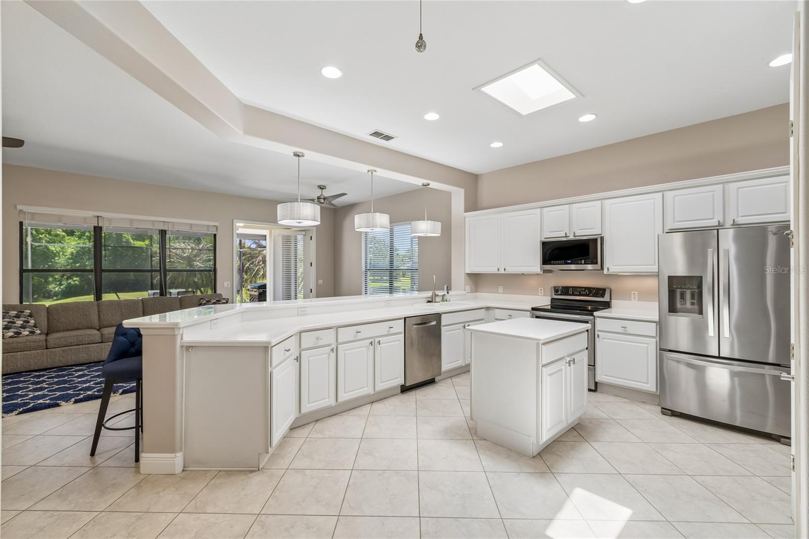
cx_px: 404
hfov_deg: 100.4
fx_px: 337
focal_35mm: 15
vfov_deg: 77.3
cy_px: 270
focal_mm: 10
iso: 100
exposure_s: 1/25
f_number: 7.1
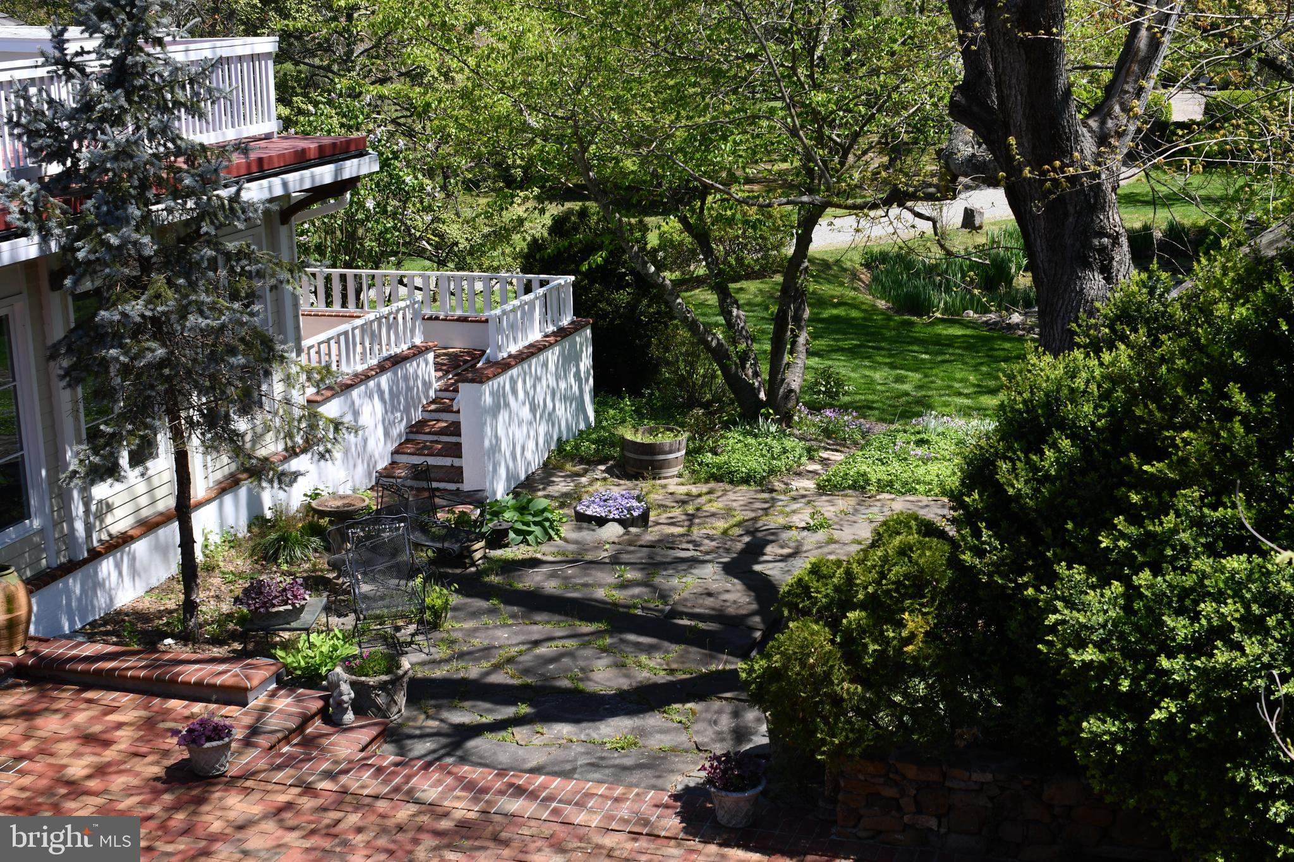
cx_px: 647
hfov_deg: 38.9
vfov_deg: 26.5
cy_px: 431
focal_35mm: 51
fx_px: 1833
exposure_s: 1/250
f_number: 8
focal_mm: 34
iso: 140
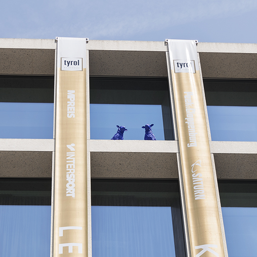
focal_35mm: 110
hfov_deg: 15.8
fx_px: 924
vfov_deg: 15.5
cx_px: 135
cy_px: 268
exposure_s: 1/100
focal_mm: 38
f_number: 10
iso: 64
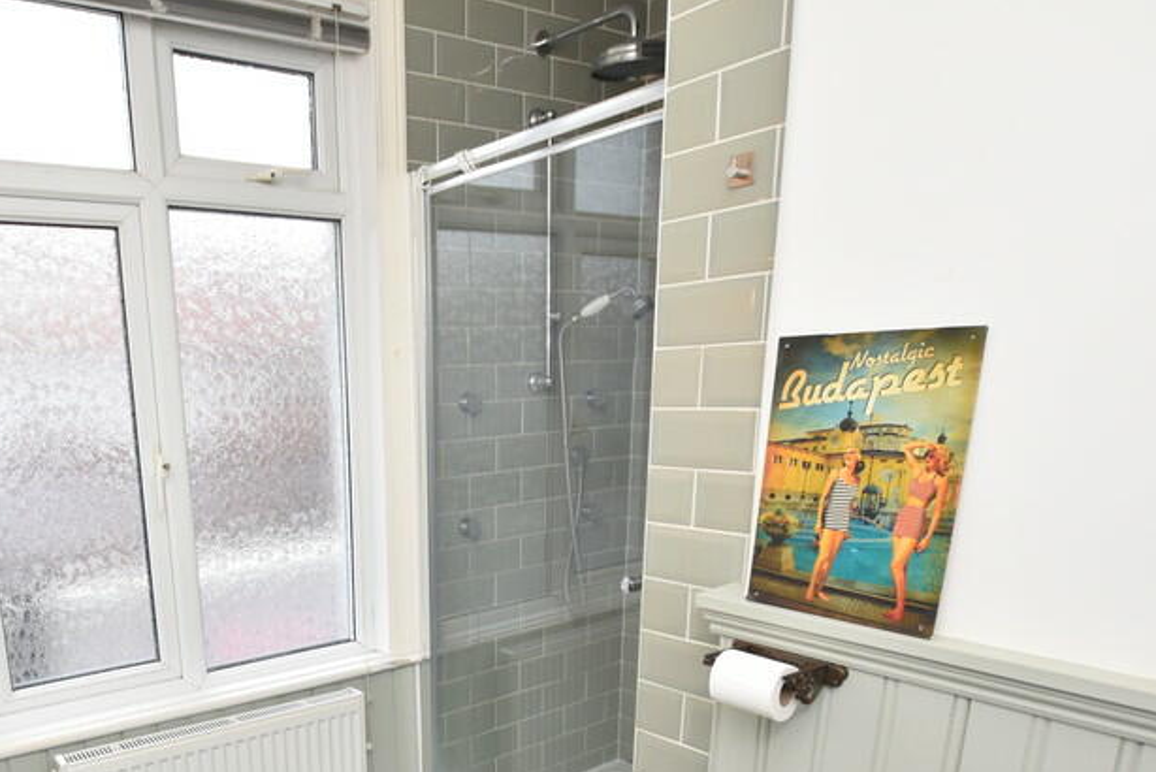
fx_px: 803
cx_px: 331
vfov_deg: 48.3
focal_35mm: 25
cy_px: 624
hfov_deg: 68.2
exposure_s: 1/125
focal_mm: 10
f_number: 4
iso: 800
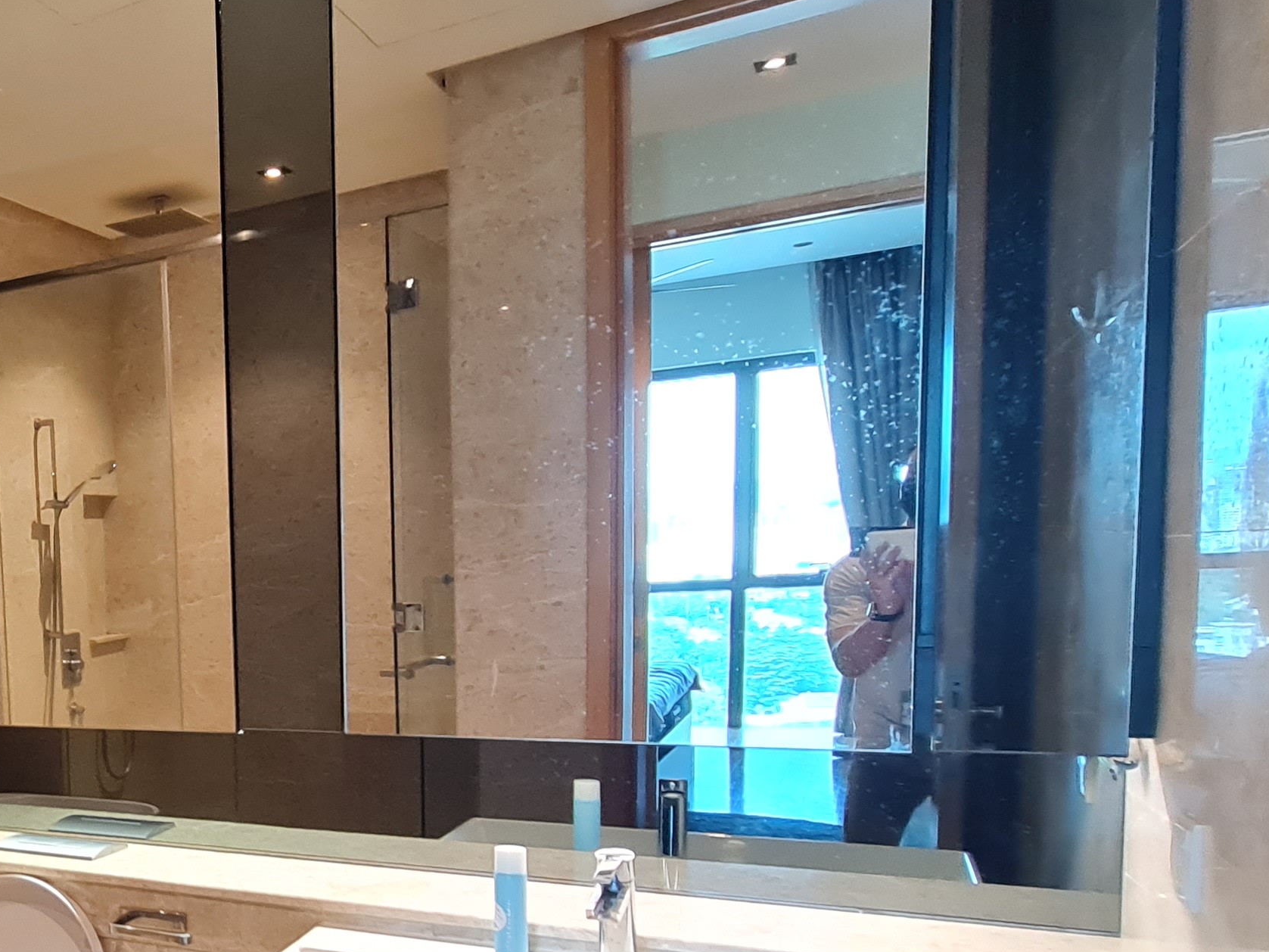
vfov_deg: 43.8
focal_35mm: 31
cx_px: -107
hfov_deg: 45.1
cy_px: 727
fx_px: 1137
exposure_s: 1/50
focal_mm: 2.2
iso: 250
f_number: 2.2
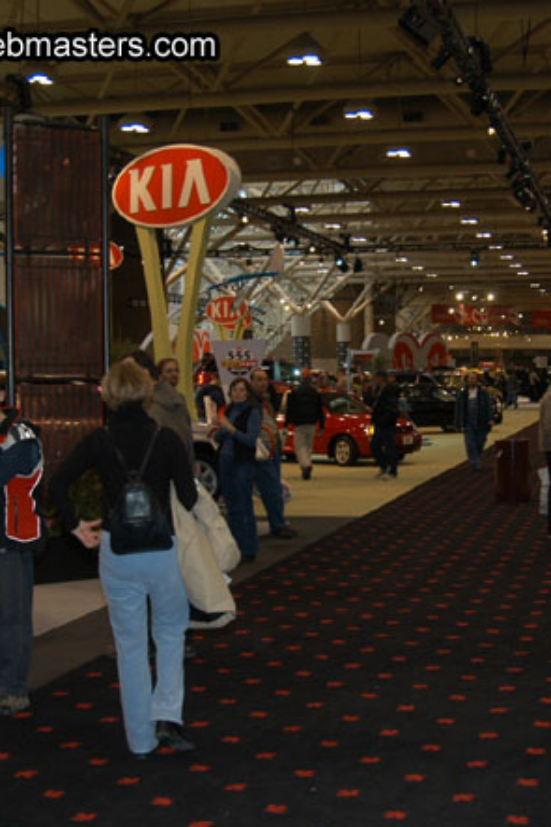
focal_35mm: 55
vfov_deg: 36.3
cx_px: 371
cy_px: 418
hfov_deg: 24.5
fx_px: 1264
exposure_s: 1/60
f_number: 5
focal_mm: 24
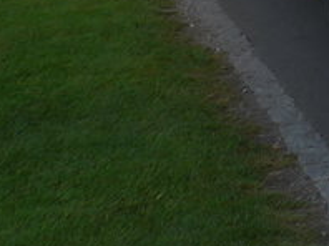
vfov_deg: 7.1
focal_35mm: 188
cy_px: -474
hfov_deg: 9.7
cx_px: 693
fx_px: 1785
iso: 80
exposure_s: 1/320
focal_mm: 6.5
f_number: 2.8
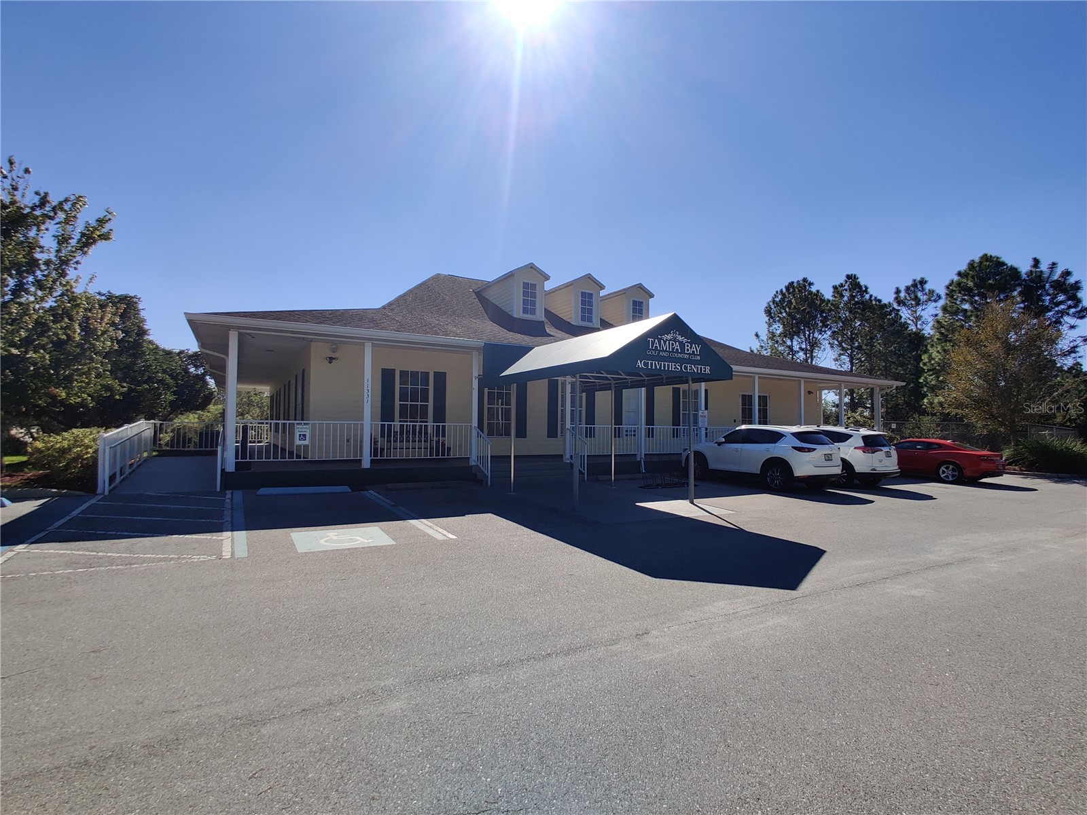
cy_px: 408
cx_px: 544
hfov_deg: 106.2
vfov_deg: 89.9
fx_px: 408
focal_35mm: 13
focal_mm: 2.25
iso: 125
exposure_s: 1/2134
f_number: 2.2
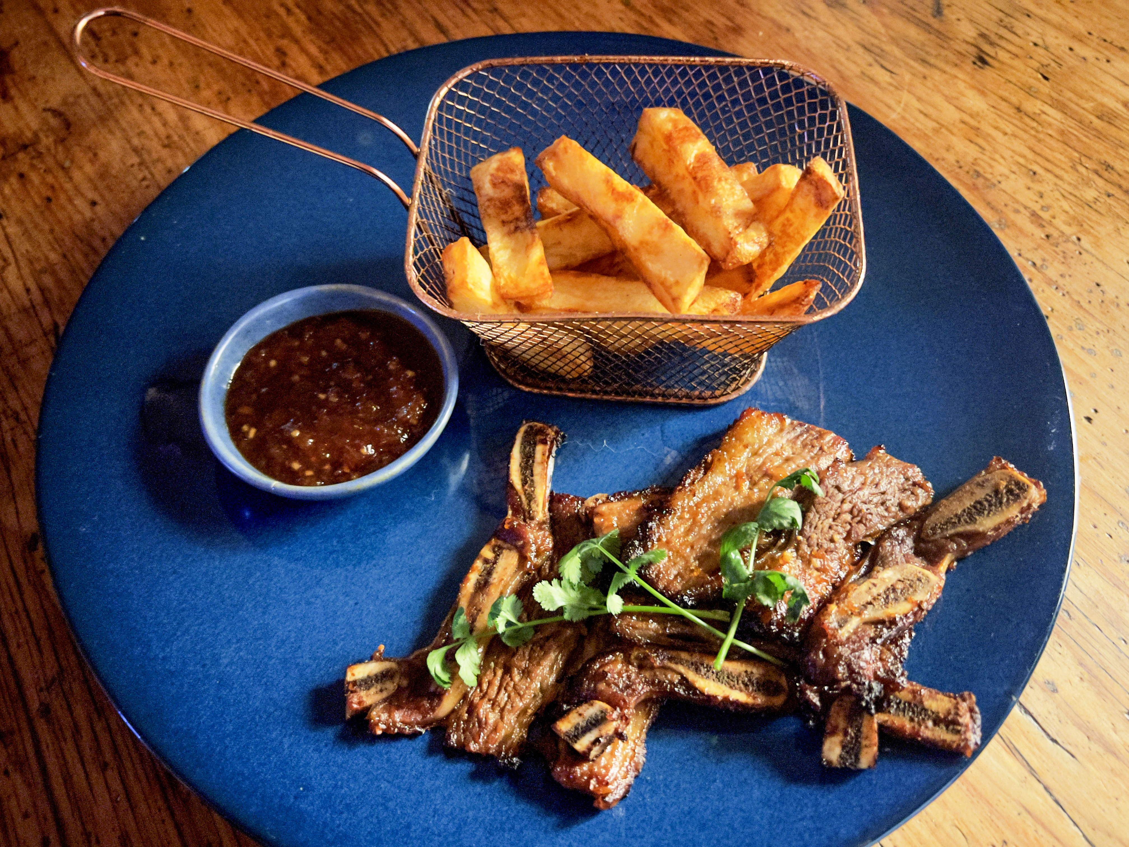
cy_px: 424
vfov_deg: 53.1
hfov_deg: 67.3
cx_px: 564
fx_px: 848
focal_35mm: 26
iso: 1600
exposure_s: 1/2
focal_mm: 5.7
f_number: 1.5
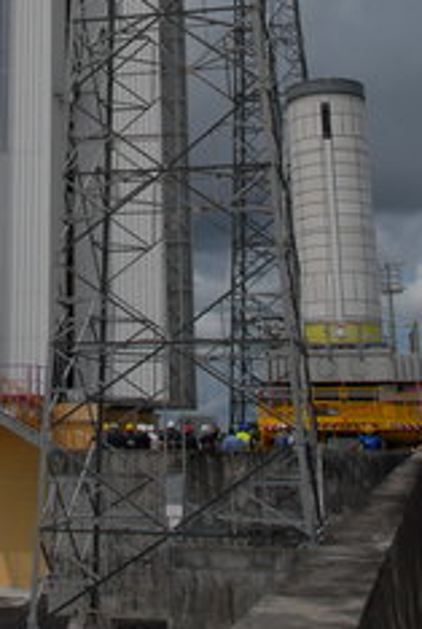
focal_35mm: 64
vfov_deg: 29.0
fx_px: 1120
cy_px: -27
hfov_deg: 20.7
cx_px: 15
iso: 100
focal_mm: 20
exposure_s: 1/400
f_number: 10
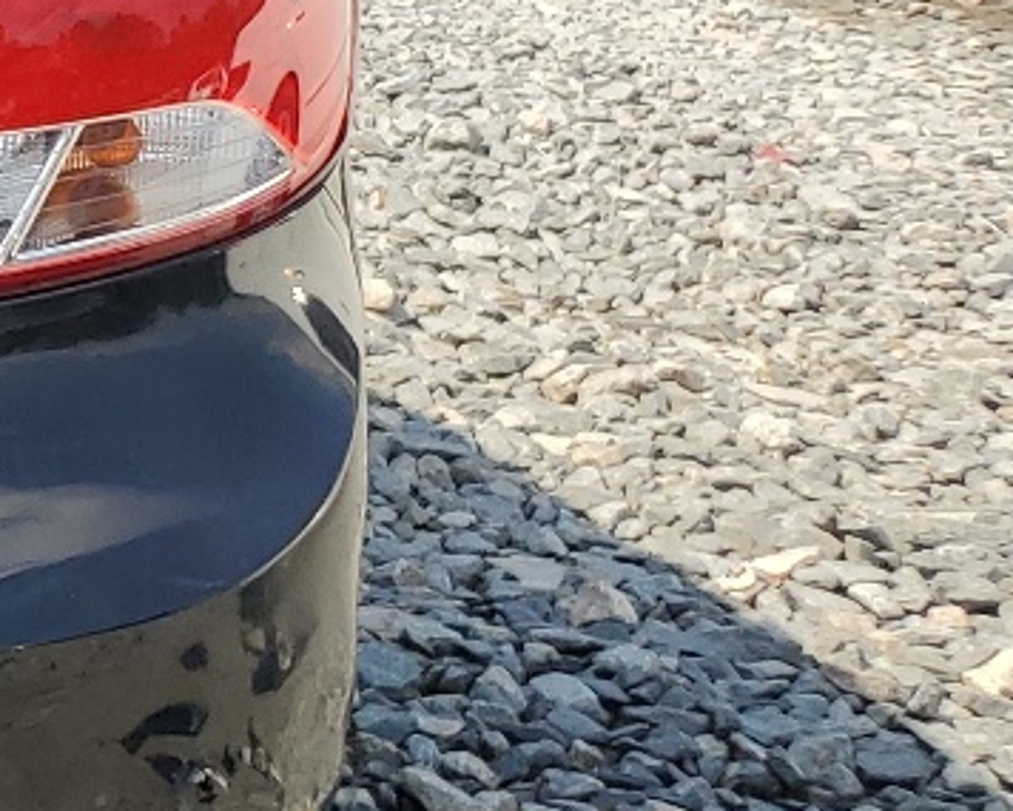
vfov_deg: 13.4
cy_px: 120
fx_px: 3419
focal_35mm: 114
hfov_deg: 13.4
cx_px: -1241
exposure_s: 1/2000
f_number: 1.5
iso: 50
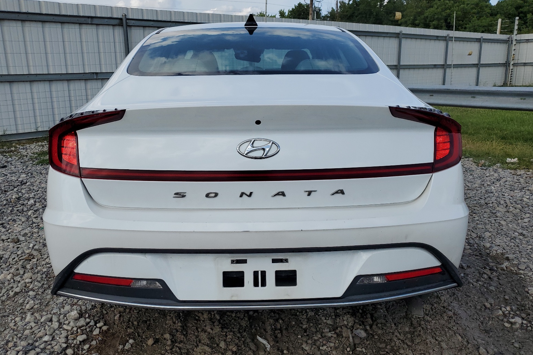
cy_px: 182
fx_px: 415
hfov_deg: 65.5
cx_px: 259
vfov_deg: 46.4
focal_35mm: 28
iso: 50
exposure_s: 1/5000
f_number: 1.5
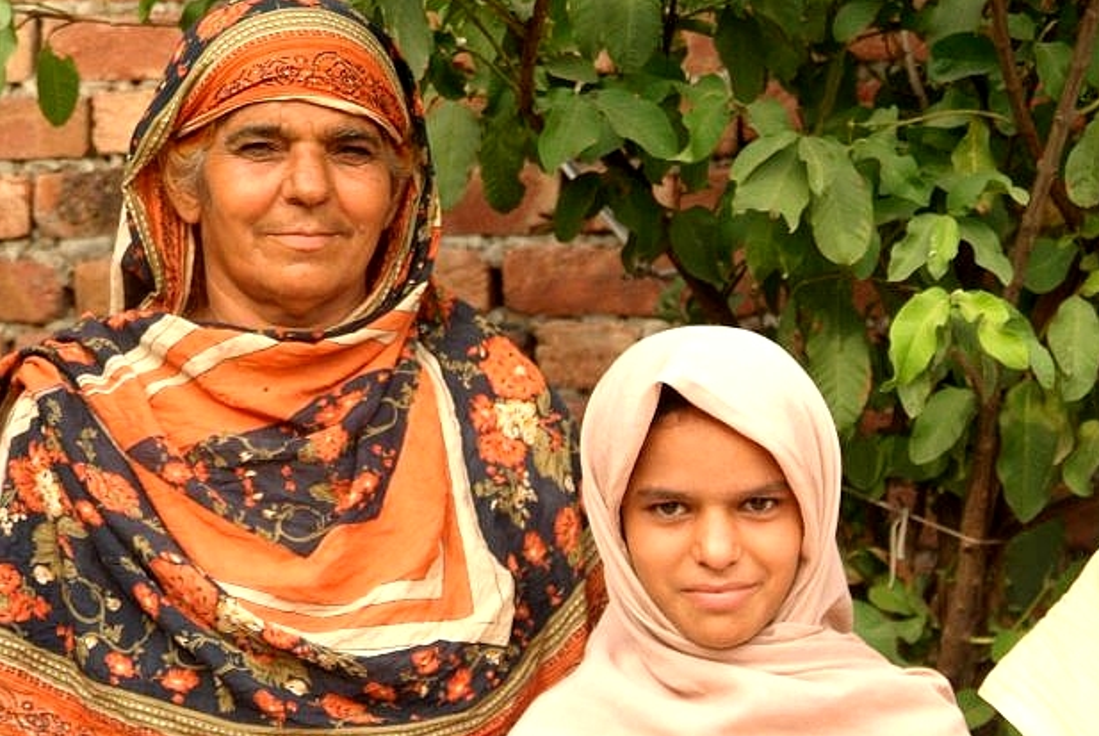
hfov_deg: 16.1
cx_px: 452
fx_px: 3882
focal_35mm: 127
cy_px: 386
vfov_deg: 10.8
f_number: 6.7
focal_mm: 65
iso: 400
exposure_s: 1/180
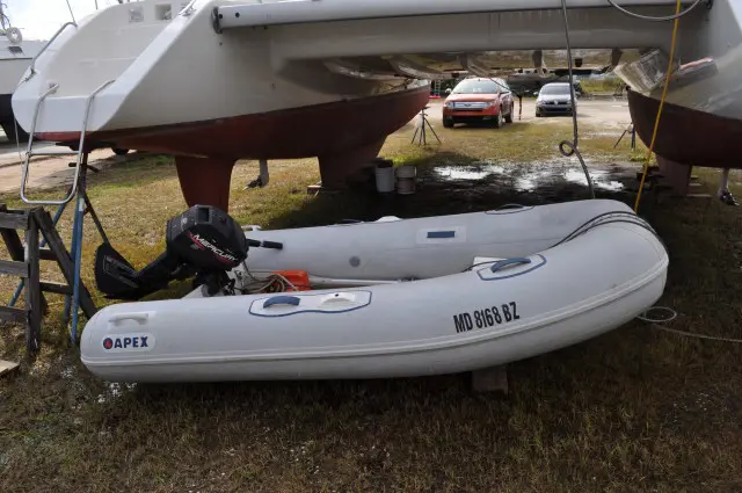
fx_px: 556
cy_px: 246
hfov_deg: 67.4
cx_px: 371
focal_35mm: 27
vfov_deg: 47.8
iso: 200
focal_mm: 18
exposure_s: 1/320
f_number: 9
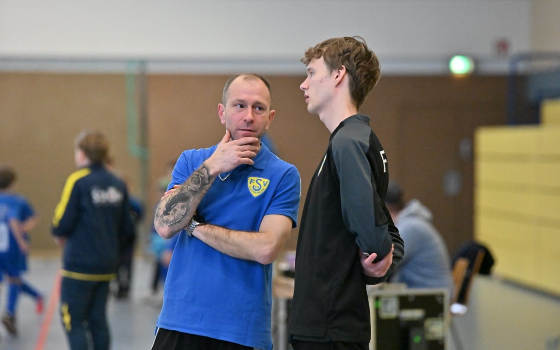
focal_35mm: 205
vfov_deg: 6.4
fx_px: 3128
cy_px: 177
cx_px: 281
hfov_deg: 10.2
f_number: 3.5
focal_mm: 200
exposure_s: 1/1000
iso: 8000
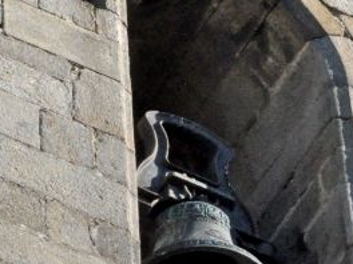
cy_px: 59
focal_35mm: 346
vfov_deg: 4.3
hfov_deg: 5.7
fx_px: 3528
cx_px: 368
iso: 1600
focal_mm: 62
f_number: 16
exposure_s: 1/1000
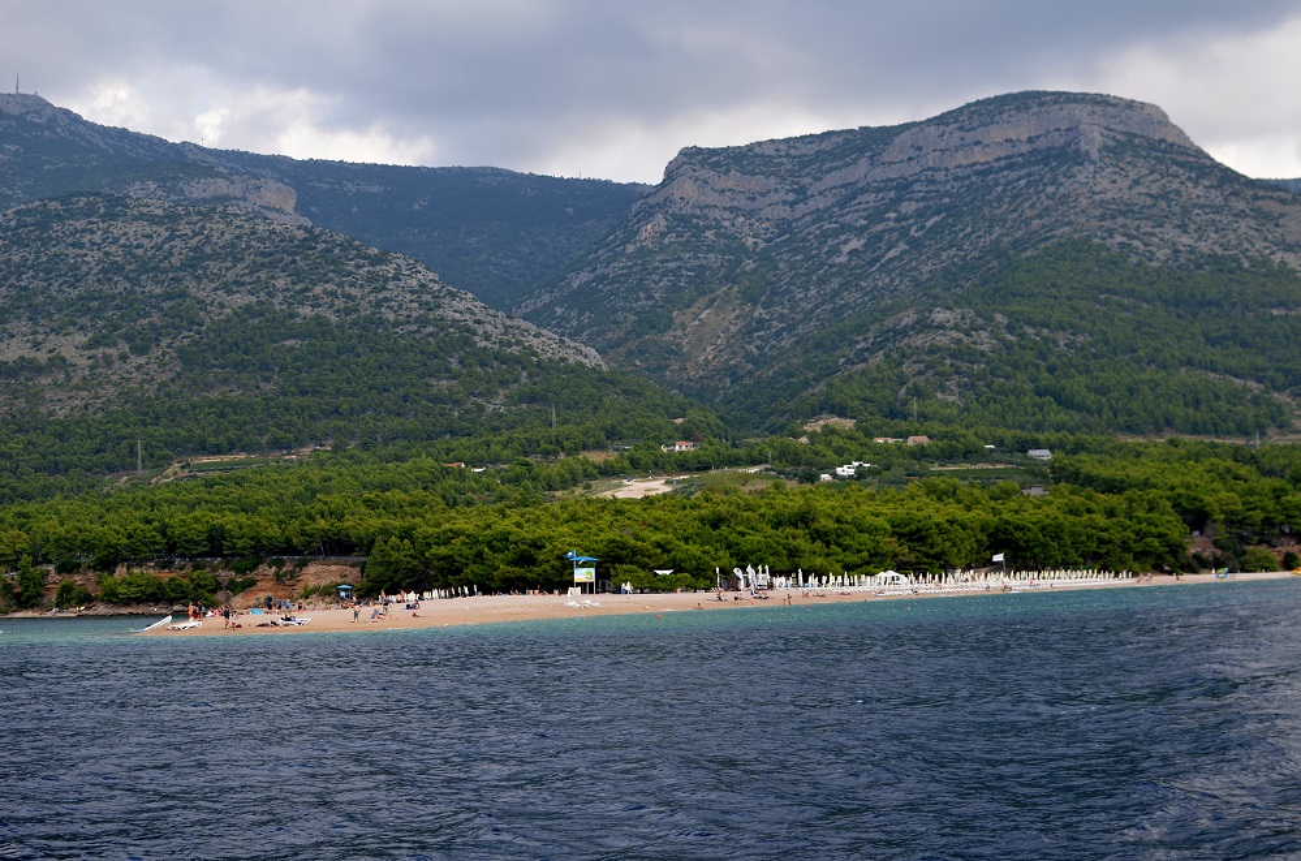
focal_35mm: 52
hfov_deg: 37.9
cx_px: 650
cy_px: 430
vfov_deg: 25.6
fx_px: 1893
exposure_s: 1/500
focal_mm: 35
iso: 125
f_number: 4
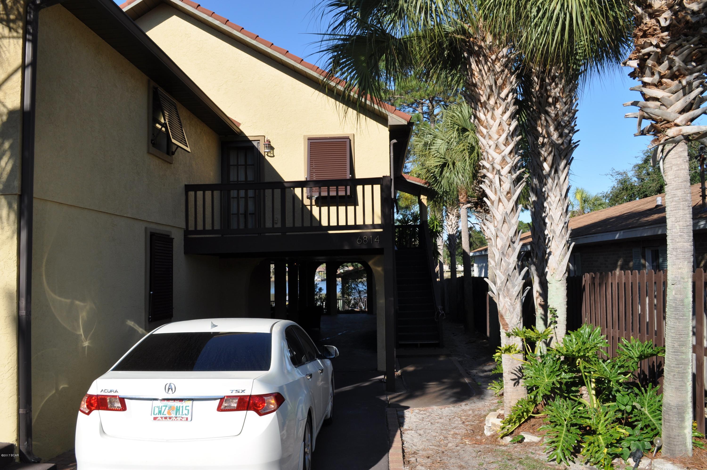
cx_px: 354
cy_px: 235
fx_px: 647
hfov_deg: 57.3
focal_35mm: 33
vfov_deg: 39.9
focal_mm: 22
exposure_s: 1/250
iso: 200
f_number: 10
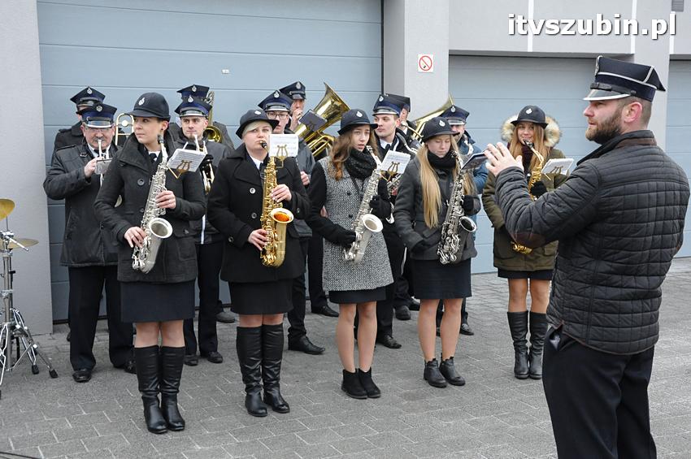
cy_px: 230
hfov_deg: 38.9
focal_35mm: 51
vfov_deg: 26.4
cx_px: 346
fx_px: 978
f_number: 8
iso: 1600
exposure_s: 1/125
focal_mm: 34
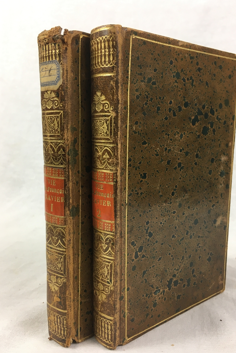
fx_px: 315
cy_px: 180
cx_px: 129
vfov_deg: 58.7
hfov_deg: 41.1
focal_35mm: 32
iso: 25
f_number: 2.2
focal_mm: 4.15
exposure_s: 1/40
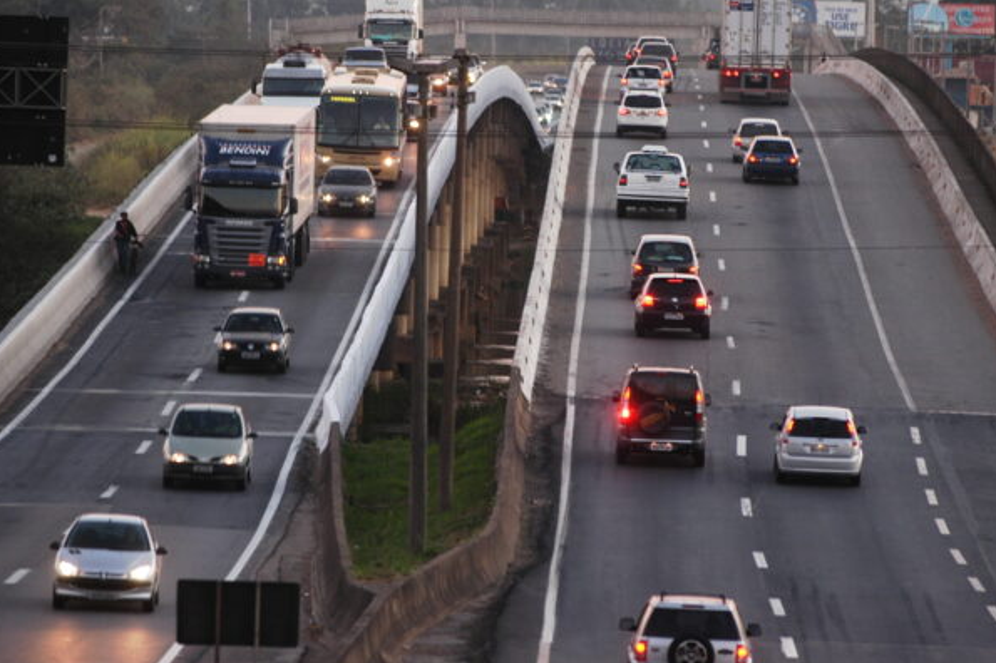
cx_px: 497
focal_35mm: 387
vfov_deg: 3.5
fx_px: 10701
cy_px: 292
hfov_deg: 5.3
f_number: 2.8
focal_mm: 200
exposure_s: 1/40
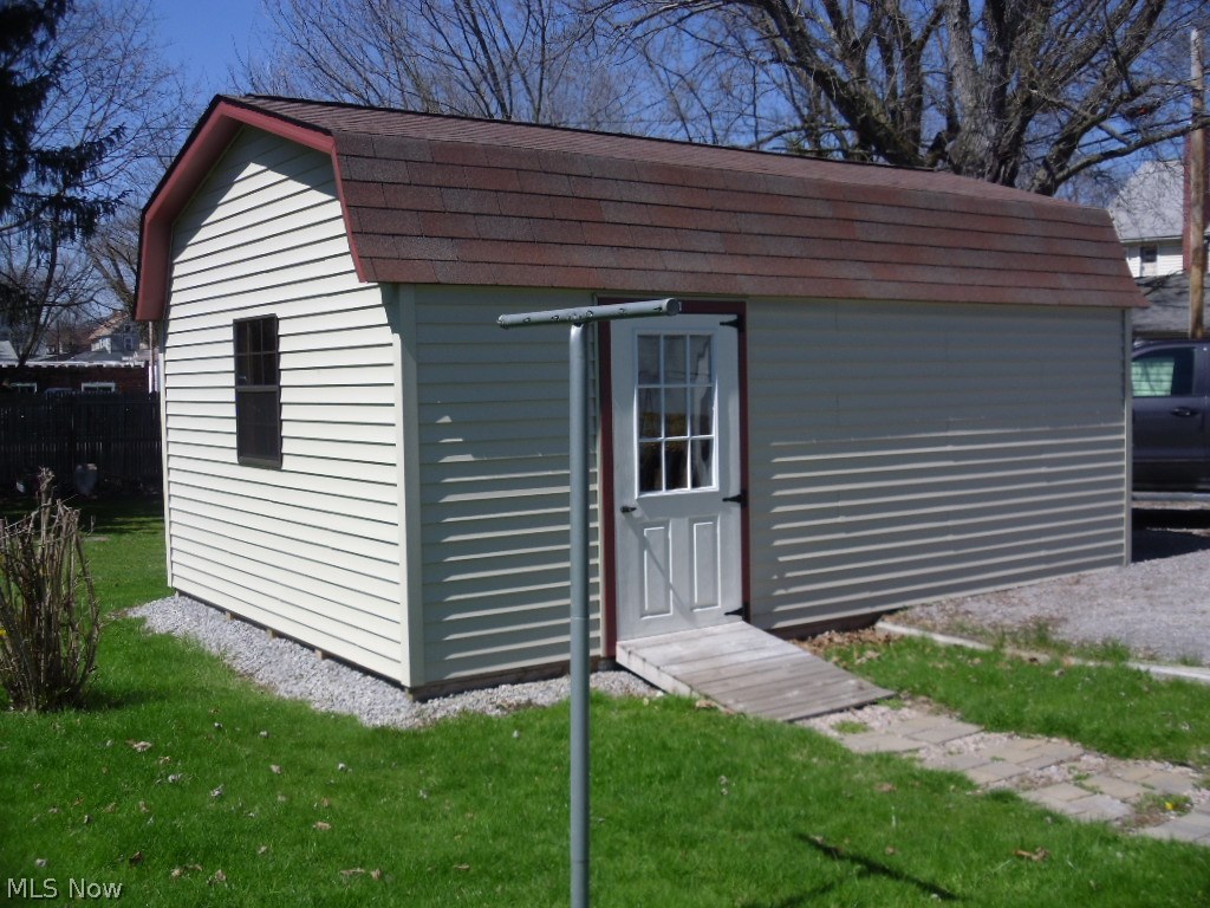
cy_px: 454
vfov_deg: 37.7
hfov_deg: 49.0
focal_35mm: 38
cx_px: 605
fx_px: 1328
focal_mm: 6.81
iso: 80
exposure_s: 1/939
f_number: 3.5
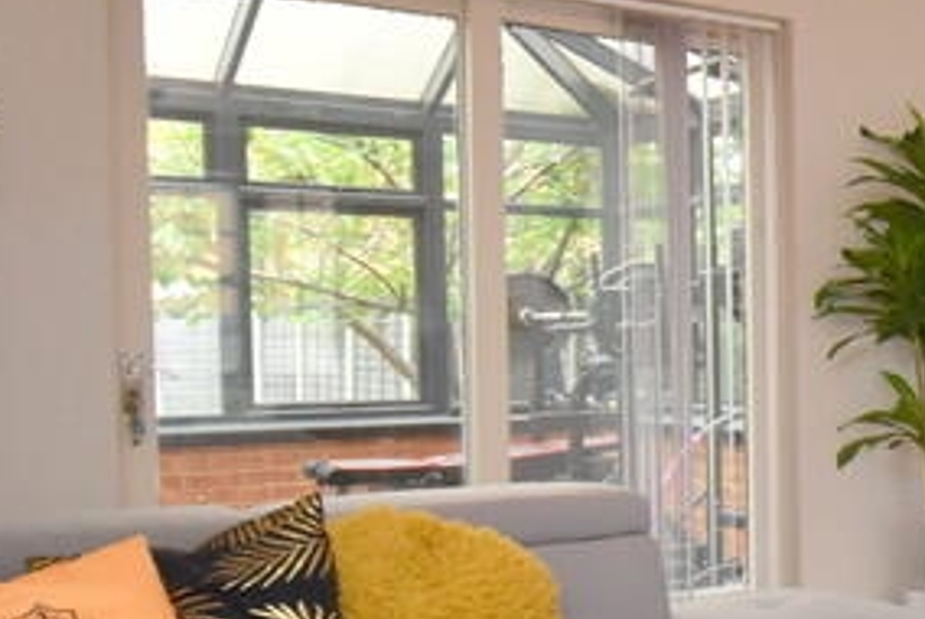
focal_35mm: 54
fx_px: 1389
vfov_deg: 25.0
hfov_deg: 28.3
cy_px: 393
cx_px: 1280
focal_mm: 10
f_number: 4.5
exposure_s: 1/125
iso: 800
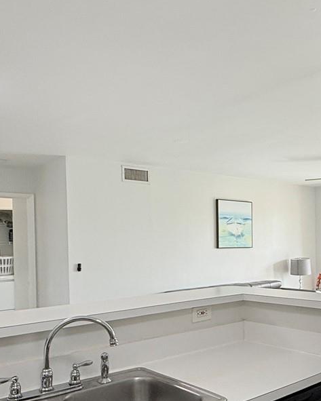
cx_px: 233
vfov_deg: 48.6
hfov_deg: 39.3
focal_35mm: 37
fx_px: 439
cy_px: 252
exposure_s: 1/130
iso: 64
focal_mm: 2.22
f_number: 2.2
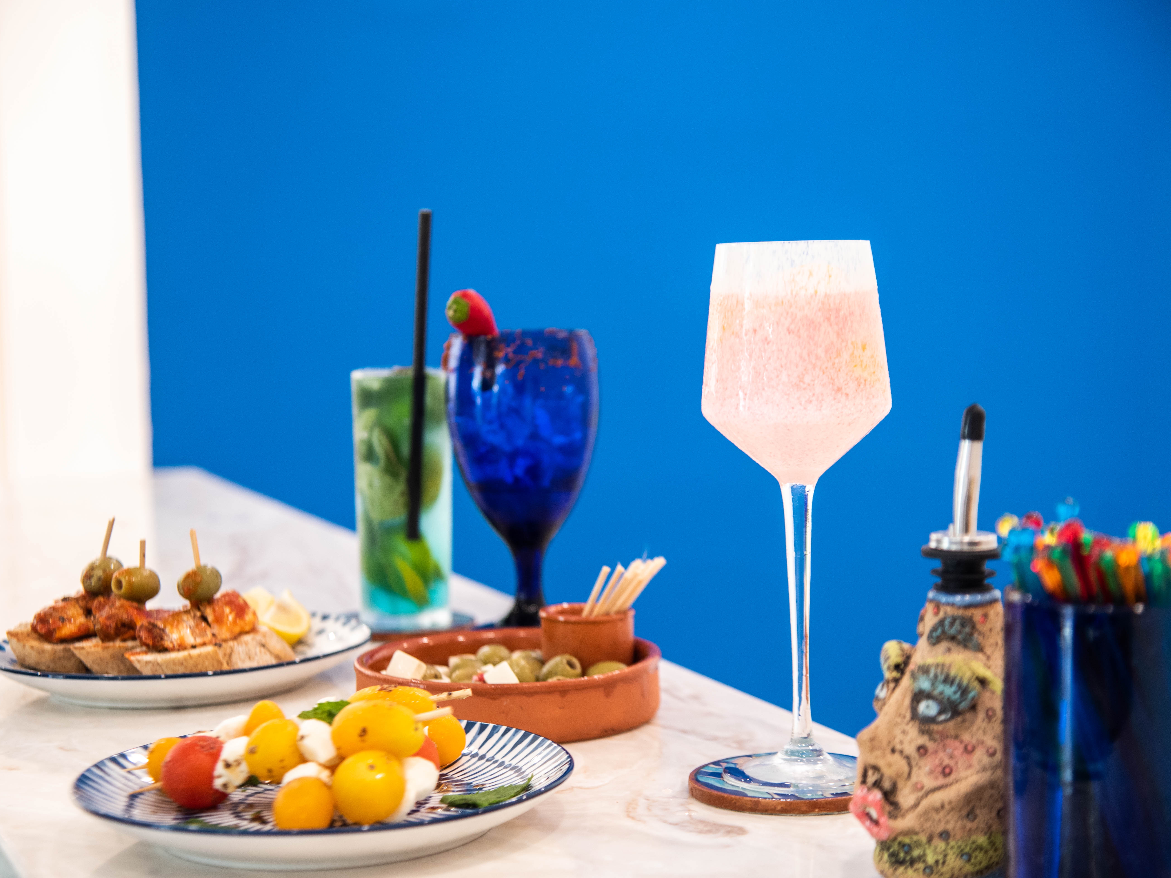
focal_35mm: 71
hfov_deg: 27.4
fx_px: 2402
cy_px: 443
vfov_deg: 20.7
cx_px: 586
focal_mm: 65
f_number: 4
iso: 1000
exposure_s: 1/125
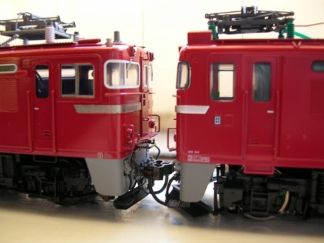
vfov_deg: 39.7
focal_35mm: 36
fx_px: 337
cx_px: 162
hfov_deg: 51.3
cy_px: 121
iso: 50
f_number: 2.8
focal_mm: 5.8
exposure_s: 1/7.8
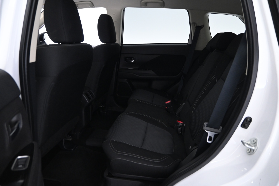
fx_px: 186
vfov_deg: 53.1
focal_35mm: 24
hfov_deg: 73.7
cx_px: 140
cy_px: 93
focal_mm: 16
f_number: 3.5
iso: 1600
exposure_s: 1/10
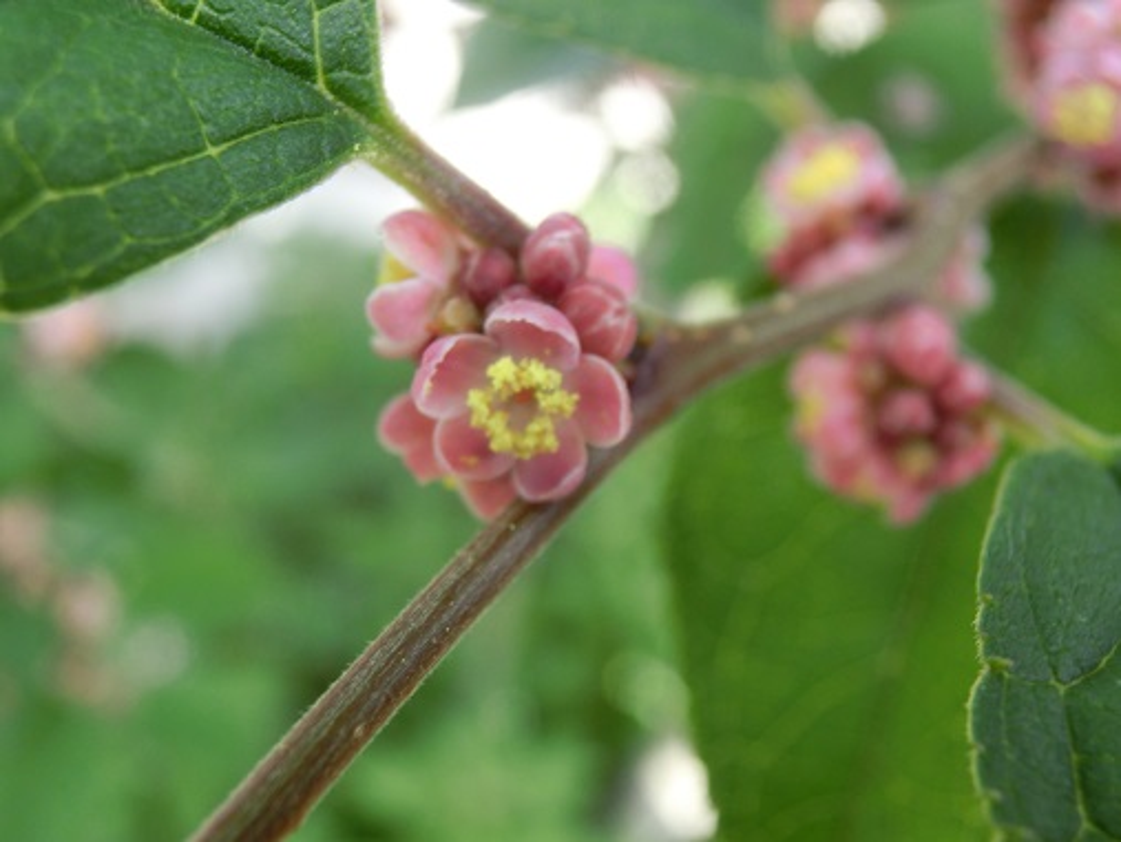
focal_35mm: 37
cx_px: 560
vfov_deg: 38.7
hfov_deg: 50.1
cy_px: 421
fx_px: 1199
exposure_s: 1/125
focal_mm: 6.5
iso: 160
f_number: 4.1
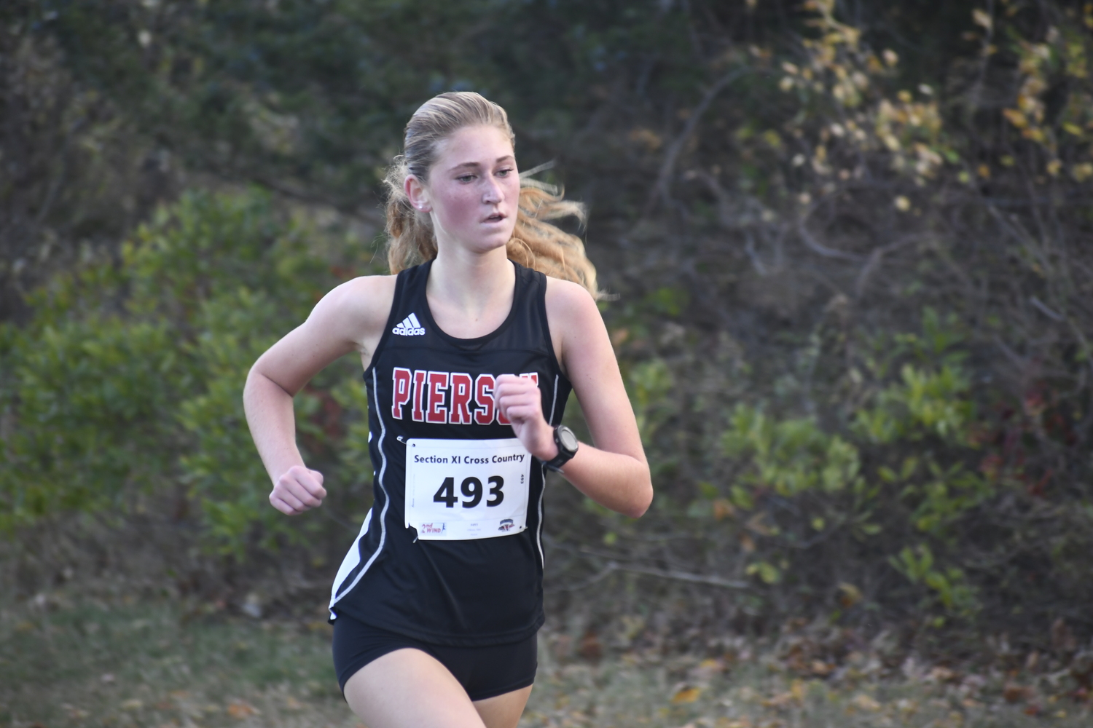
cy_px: 364
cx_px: 546
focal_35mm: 330
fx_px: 10018
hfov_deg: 6.2
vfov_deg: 4.2
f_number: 5.6
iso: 640
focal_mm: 220
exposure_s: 1/250
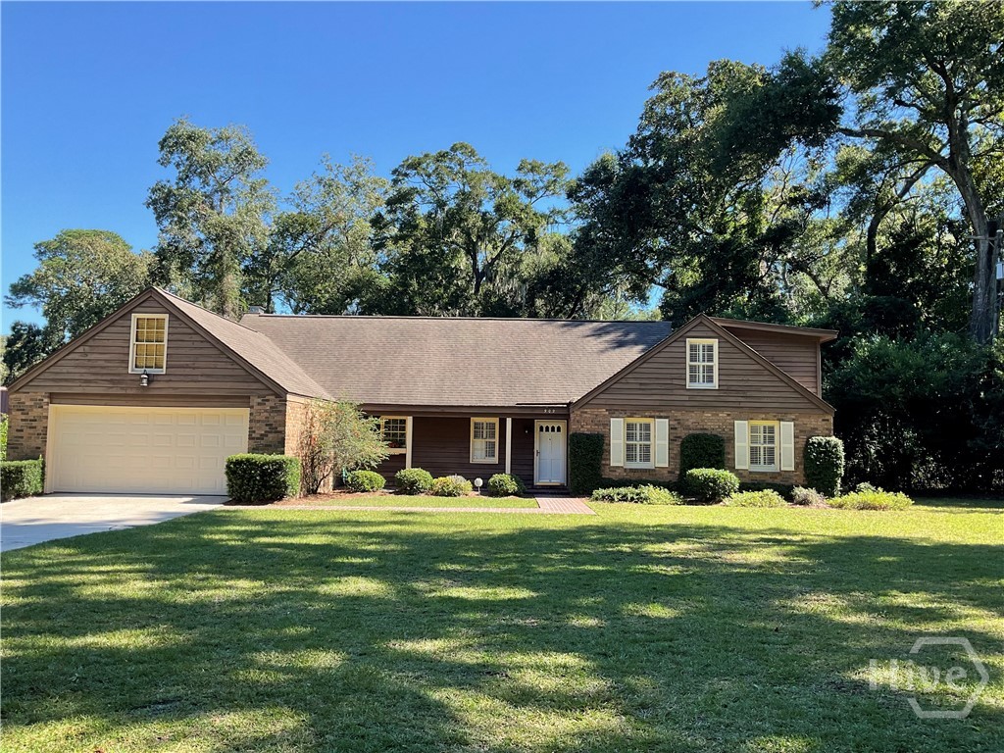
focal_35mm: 29
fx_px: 841
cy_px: 376
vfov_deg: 48.2
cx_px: 502
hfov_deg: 61.7
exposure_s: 1/545
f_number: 1.8
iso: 16
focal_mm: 3
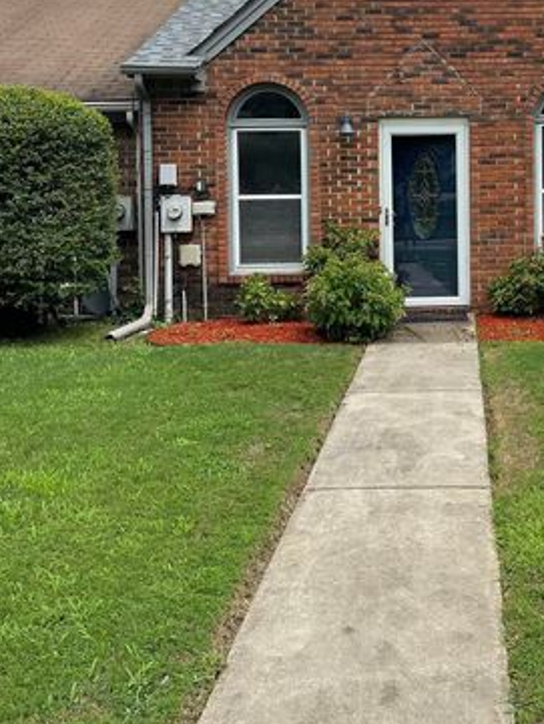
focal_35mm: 48
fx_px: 1005
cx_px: 466
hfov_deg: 29.3
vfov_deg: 38.9
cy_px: 208
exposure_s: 1/4717
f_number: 1.6
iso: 32
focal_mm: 5.1
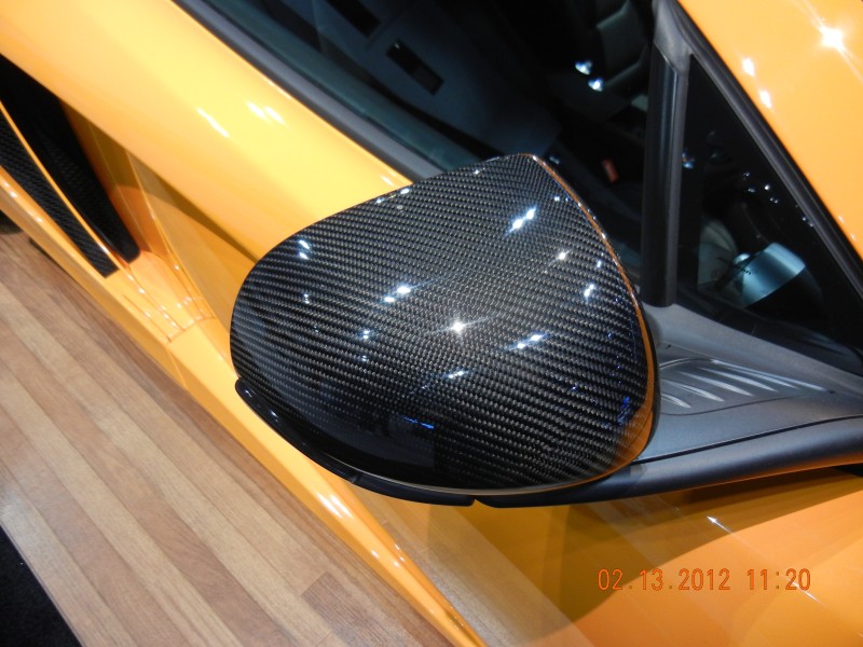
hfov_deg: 60.0
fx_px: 748
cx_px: 432
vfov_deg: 46.8
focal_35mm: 30
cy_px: 324
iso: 344
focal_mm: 5.4
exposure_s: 1/60
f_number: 3.5
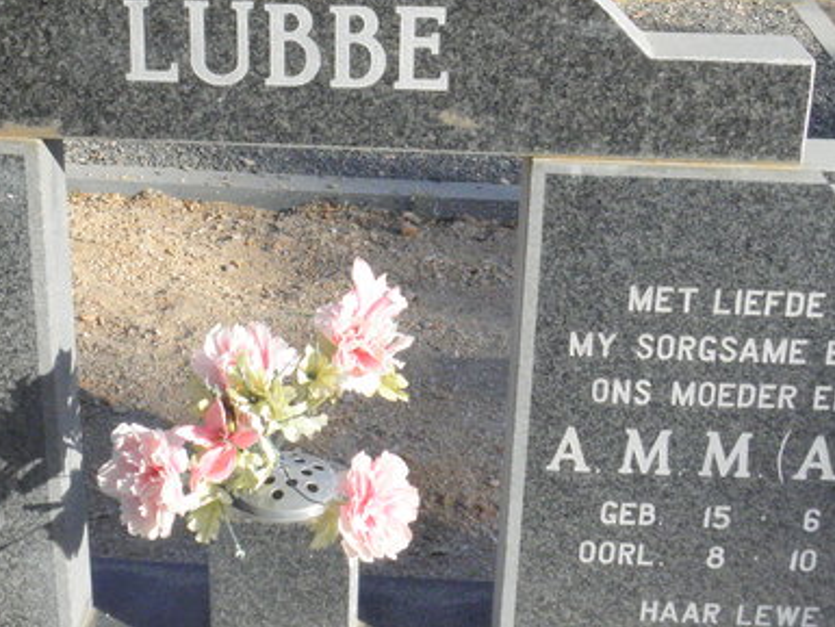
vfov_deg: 26.6
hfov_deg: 35.2
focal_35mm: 54
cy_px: 132
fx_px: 1303
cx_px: 288
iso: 200
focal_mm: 4.6
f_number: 6.3
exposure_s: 1/500
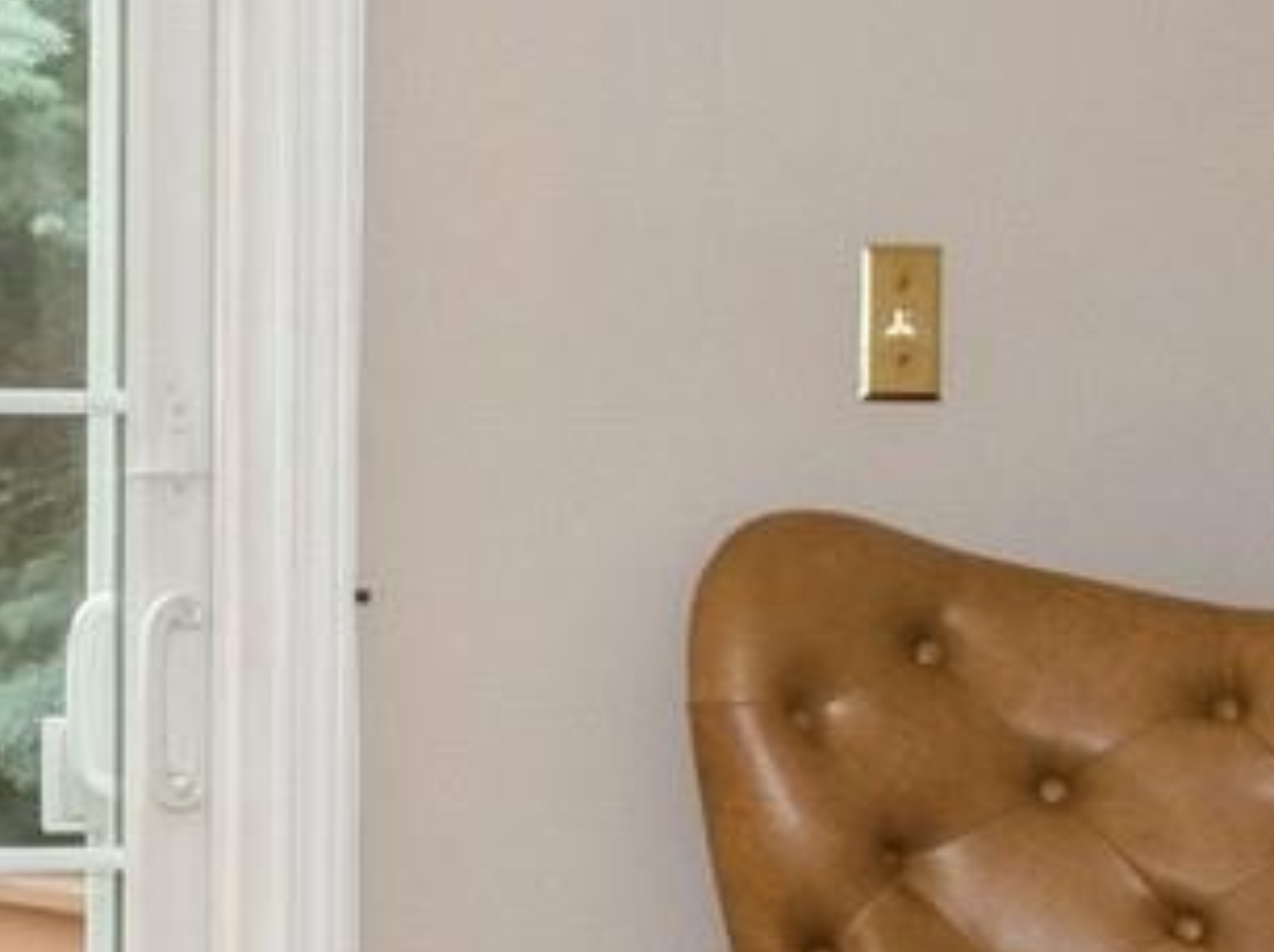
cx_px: -1270
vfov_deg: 12.2
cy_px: 735
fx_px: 4448
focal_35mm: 121
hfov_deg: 13.8
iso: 200
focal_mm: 9
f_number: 8
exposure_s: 1/20
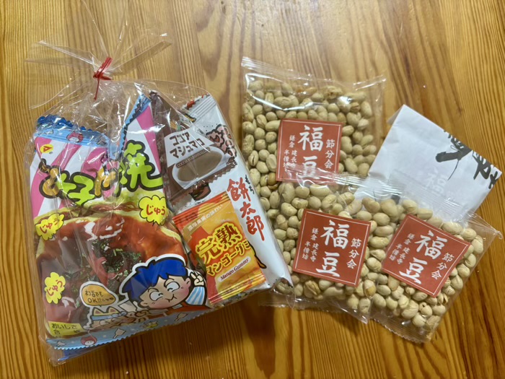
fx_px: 379
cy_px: 190
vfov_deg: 53.1
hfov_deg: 67.3
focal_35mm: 26
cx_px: 252
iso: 200
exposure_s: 1/50
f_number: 1.6
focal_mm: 5.96
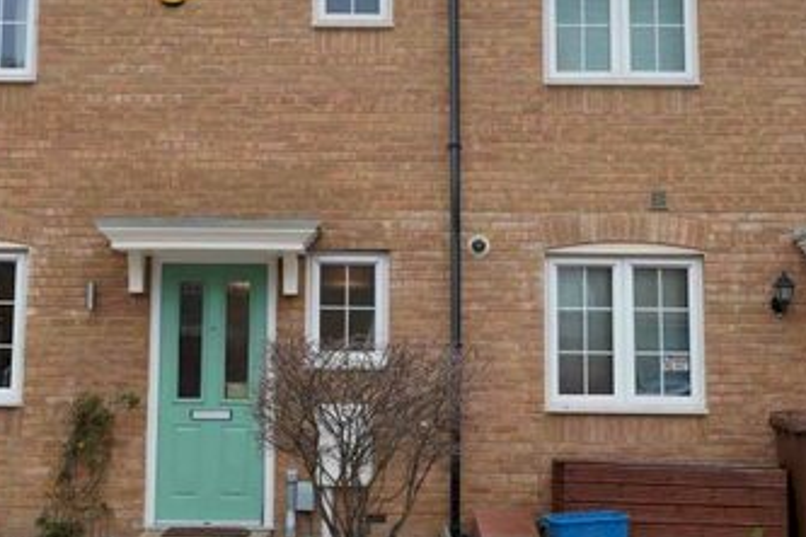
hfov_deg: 32.8
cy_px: 192
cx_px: 351
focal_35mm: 61
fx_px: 1366
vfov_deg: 22.2
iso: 100
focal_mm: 29
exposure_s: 1/80
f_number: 3.5
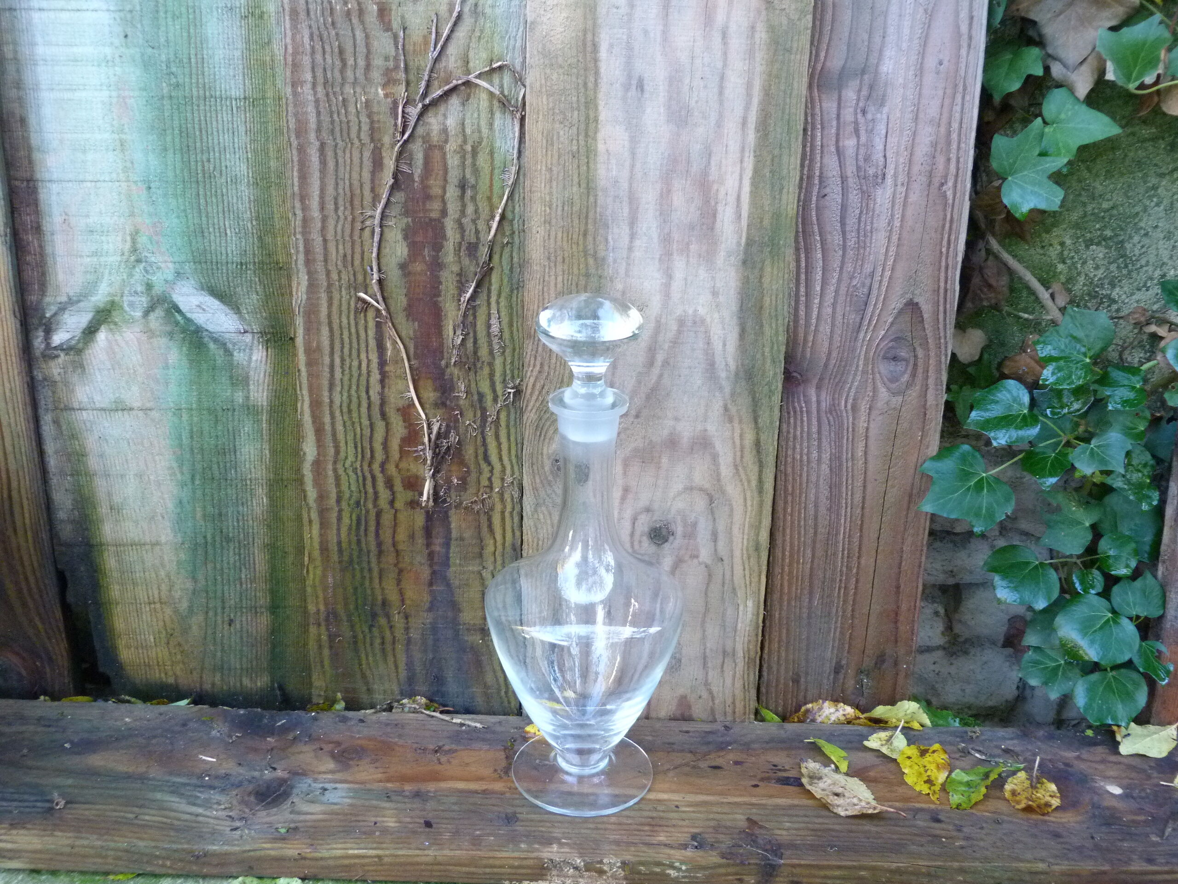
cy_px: 442
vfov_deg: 40.7
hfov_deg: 52.6
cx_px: 589
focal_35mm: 35
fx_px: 1191
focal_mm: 6.3
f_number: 3.1
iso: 400
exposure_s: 1/30
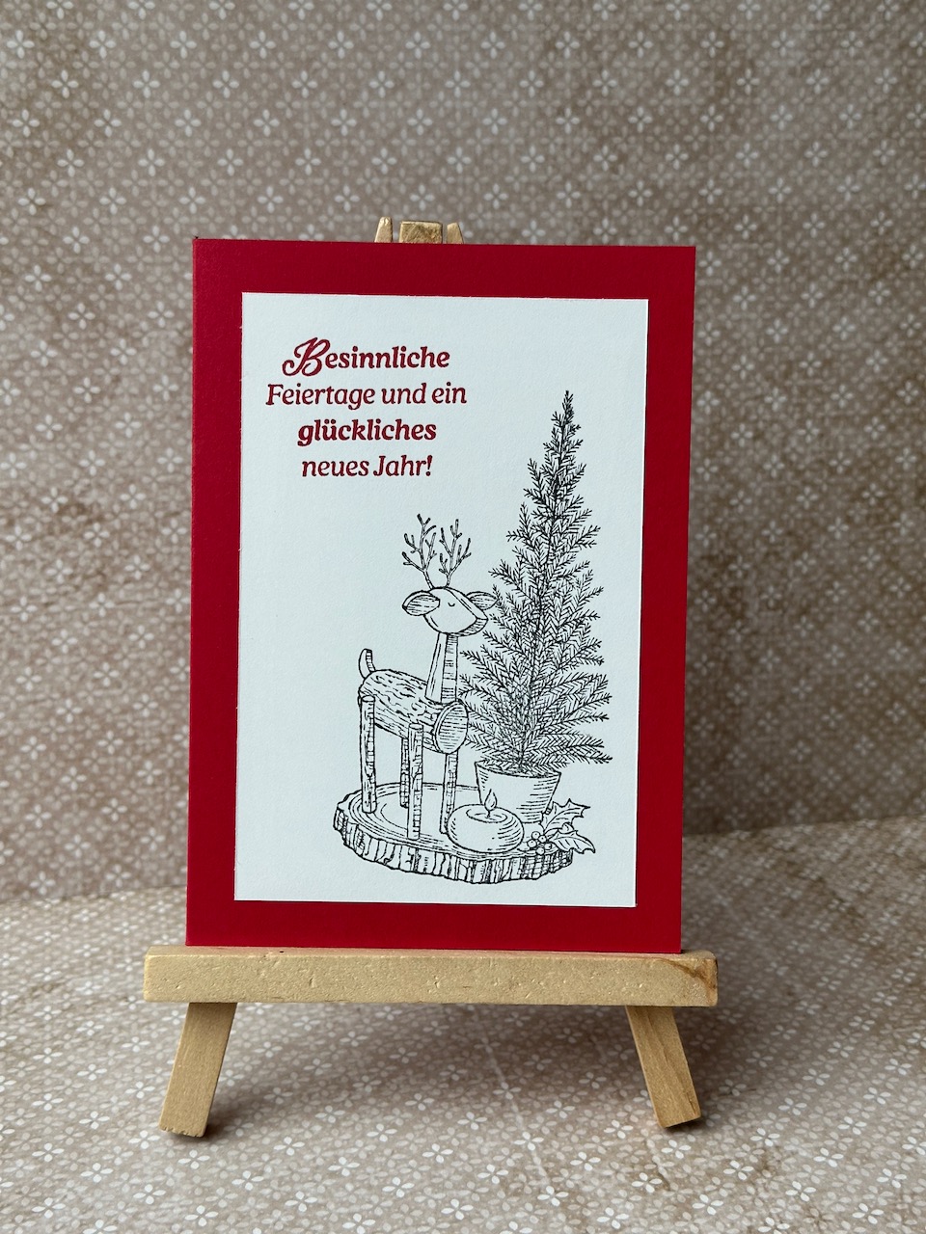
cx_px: 463
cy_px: 617
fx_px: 1712
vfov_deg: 39.7
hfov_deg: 30.3
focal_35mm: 48
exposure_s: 1/120
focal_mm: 6.86
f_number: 1.78
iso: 80
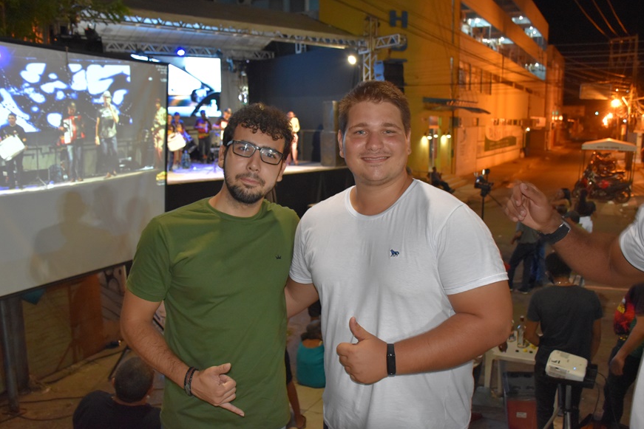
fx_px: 555
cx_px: 332
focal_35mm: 31
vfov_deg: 42.3
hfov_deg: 60.3
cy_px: 209
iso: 2000
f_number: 3.5
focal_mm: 20
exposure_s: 1/60
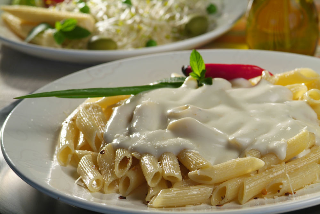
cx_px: 160
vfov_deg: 8.7
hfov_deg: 13.0
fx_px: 1406
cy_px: 107
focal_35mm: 158
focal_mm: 105
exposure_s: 1/90
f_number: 8
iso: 160
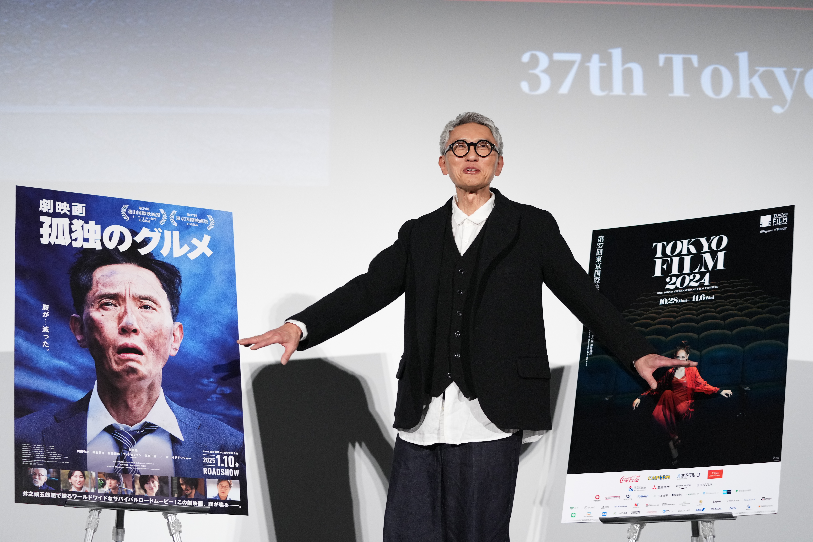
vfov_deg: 19.5
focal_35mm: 70
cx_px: 406
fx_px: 1581
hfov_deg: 28.8
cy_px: 271
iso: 2500
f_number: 2.8
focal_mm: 70
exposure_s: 1/320
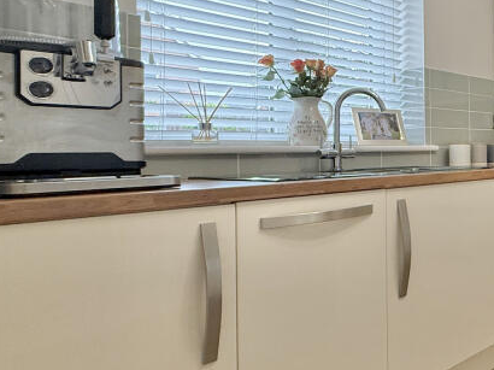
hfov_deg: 38.7
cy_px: 149
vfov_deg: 40.5
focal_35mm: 35
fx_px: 499
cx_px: 593
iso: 320
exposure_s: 1/100
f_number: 2.2
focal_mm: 2.22
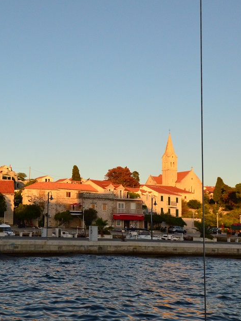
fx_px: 427
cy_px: 166
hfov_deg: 29.9
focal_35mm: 46
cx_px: 17
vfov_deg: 41.2
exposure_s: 1/4000
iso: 2000
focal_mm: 20
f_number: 5.6
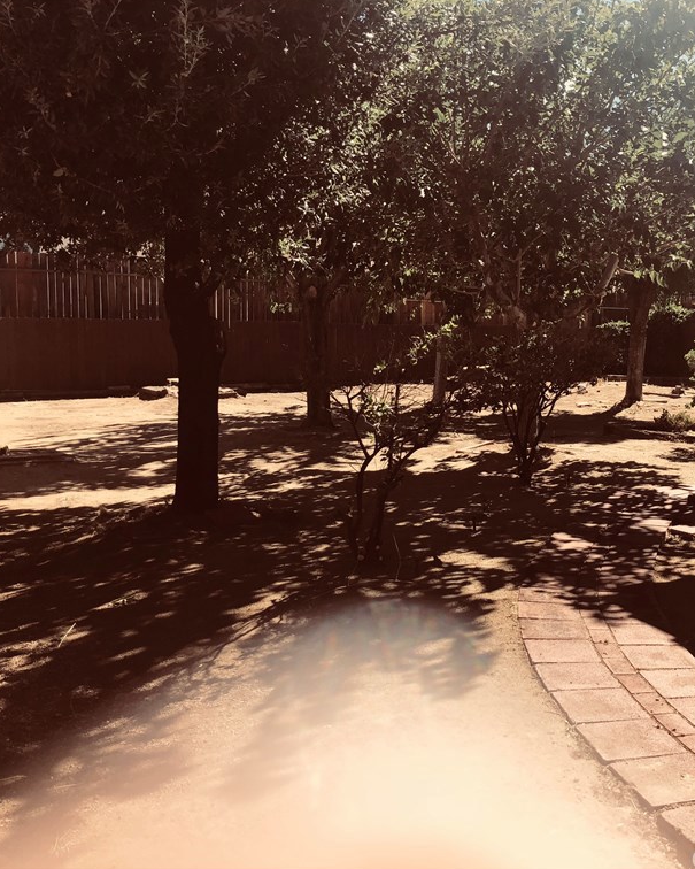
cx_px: 464
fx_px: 951
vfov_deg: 49.1
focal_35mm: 37
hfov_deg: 39.7
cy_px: 434
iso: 20
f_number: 1.8
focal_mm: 4
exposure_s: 1/1000
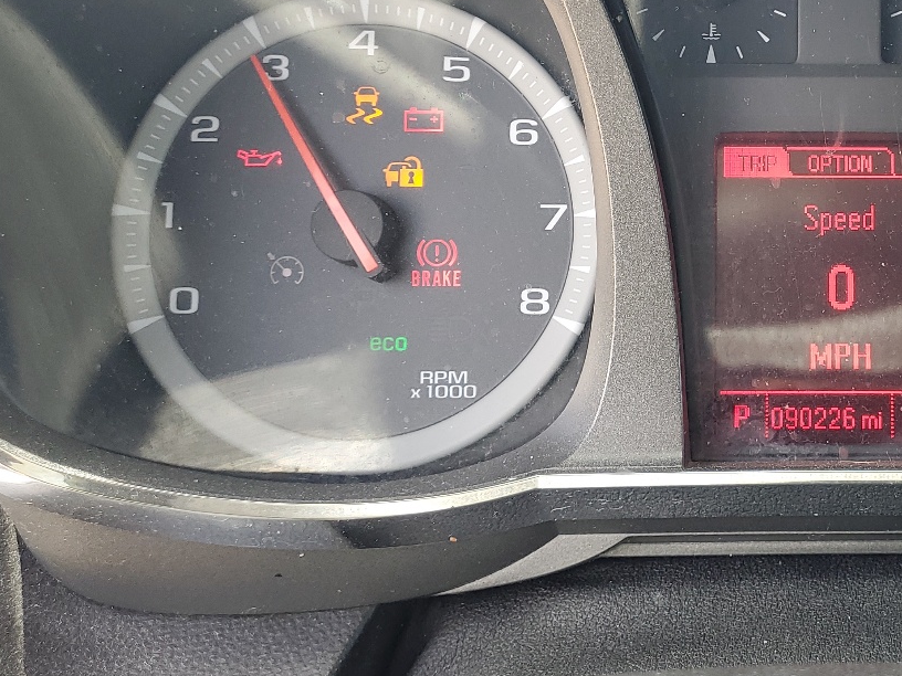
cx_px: 827
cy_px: 235
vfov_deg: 28.4
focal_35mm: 51
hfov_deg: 35.1
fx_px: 1329
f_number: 1.5
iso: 50
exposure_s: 1/137
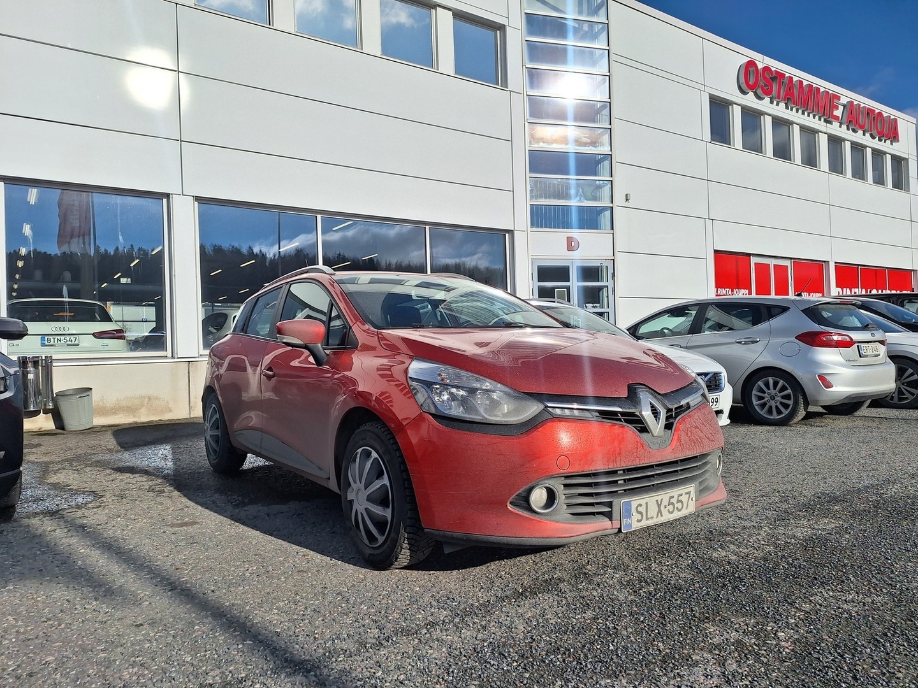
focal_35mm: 23
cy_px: 344
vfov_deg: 58.9
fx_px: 610
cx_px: 459
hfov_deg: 73.9
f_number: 1.8
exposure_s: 1/8475
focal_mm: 5.54
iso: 40
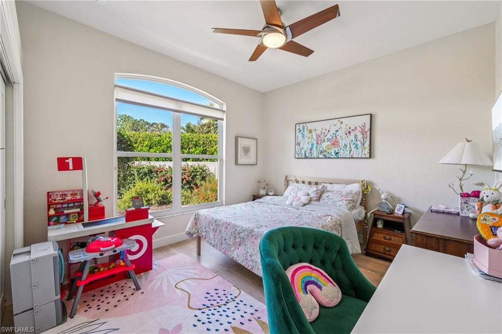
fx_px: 195
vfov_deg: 81.1
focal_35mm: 14
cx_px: 251
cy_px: 167
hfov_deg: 104.3
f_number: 8
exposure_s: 1/20
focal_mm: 14
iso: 400
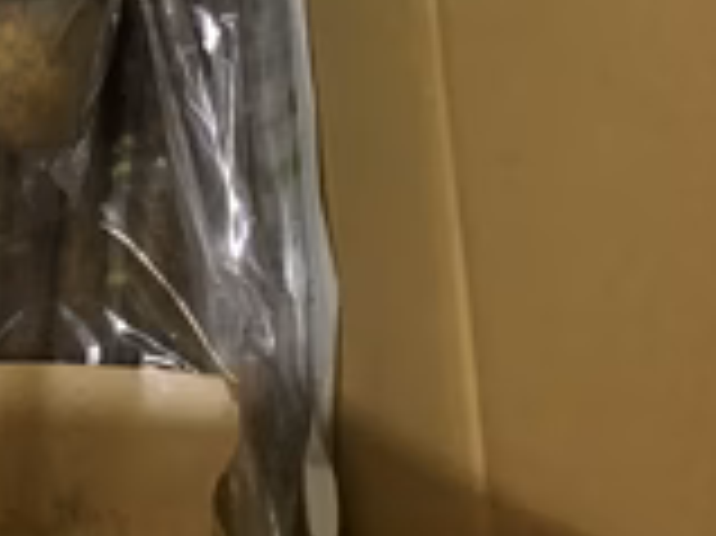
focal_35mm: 78
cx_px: -158
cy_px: 32
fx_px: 1612
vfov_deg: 18.5
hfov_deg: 22.9
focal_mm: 3.3
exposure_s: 1/25
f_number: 2.4
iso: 250
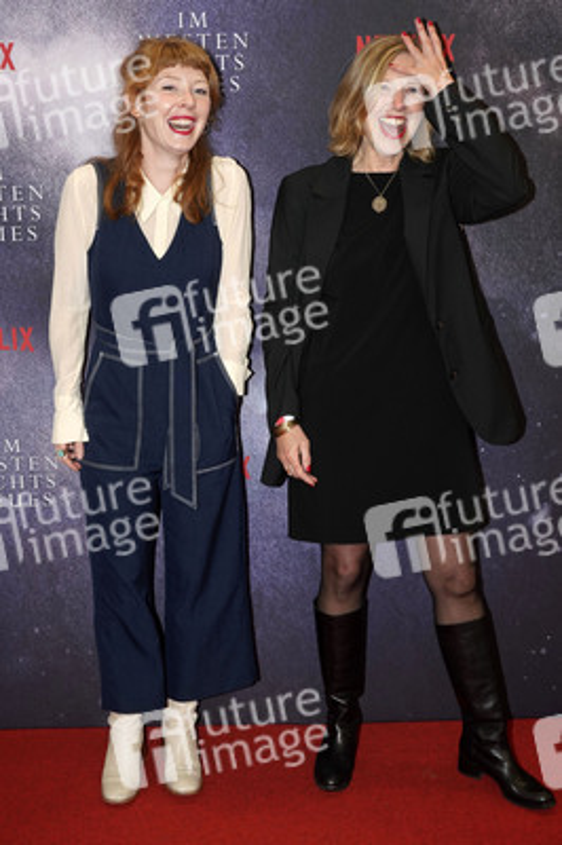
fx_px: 938
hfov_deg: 33.3
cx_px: 281
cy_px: 422
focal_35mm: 40
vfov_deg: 48.5
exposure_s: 1/200
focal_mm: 40
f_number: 5.6
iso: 640
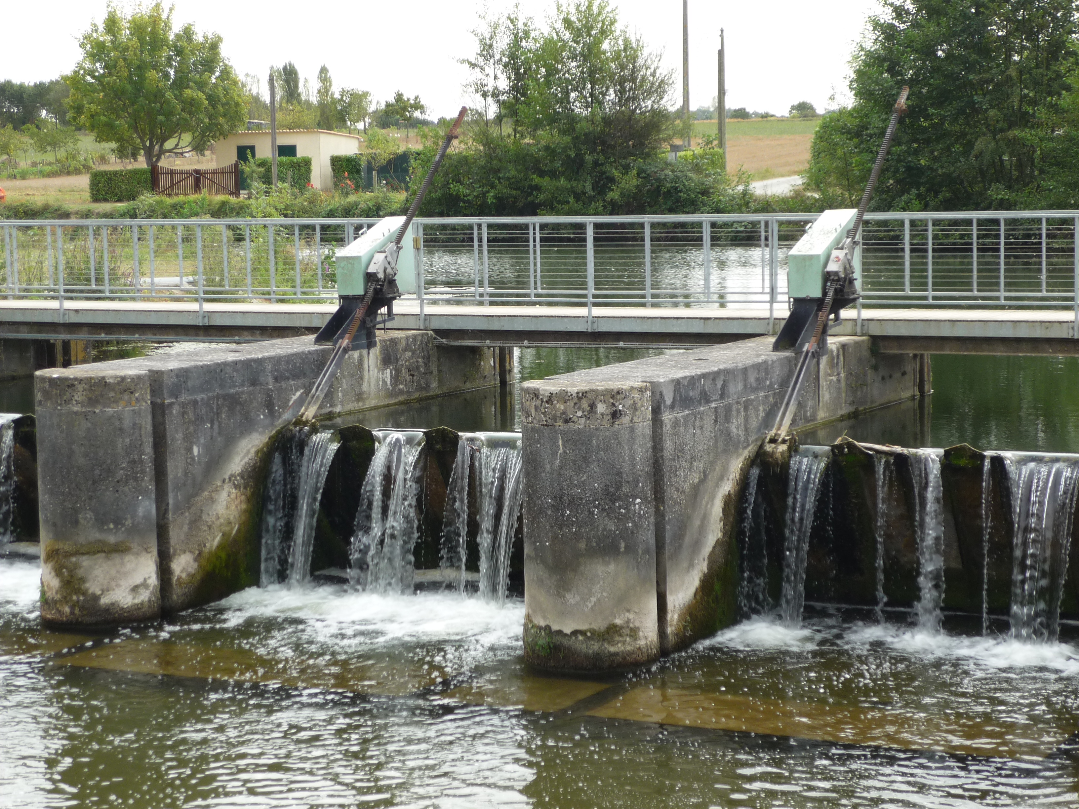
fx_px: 2213
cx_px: 540
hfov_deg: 27.4
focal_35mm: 71
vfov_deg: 20.7
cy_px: 404
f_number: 4
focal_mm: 11.7
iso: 100
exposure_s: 1/250
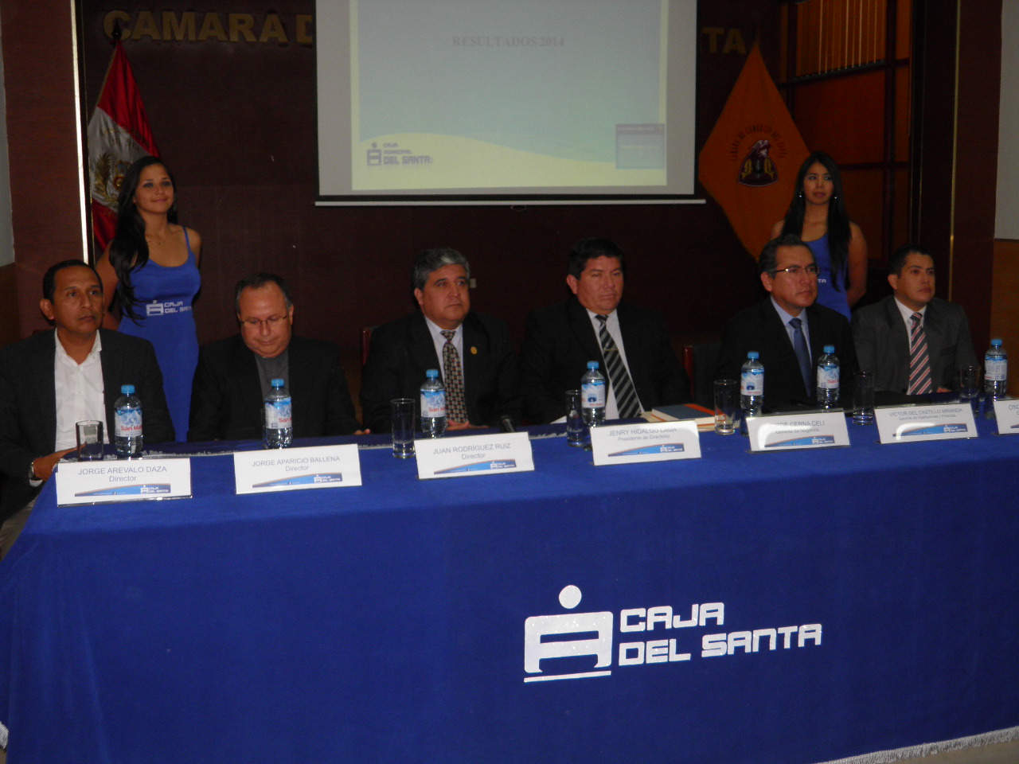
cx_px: 510
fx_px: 1148
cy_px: 382
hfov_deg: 47.9
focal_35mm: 39
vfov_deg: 36.8
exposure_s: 1/60
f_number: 3.2
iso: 100
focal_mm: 7.1
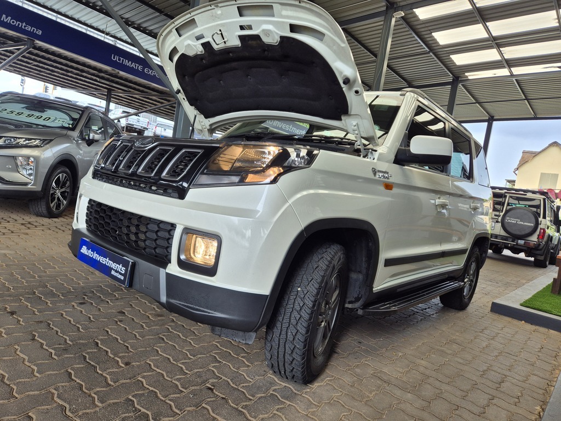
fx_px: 373
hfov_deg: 73.9
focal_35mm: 23
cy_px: 210
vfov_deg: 58.9
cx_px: 280
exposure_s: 1/180
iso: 40
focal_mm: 5.4
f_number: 1.8
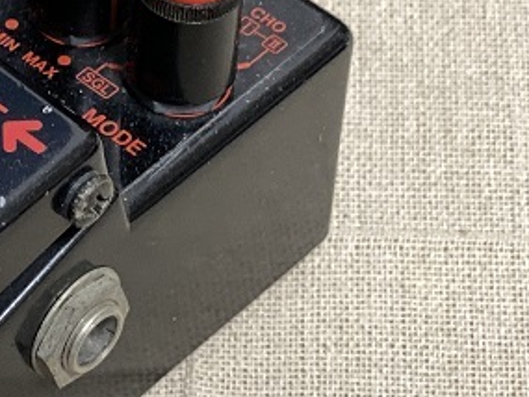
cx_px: -264
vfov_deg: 8.1
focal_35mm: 184
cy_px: 249
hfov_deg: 10.4
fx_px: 2813
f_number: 2
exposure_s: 1/33
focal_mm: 6
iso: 200
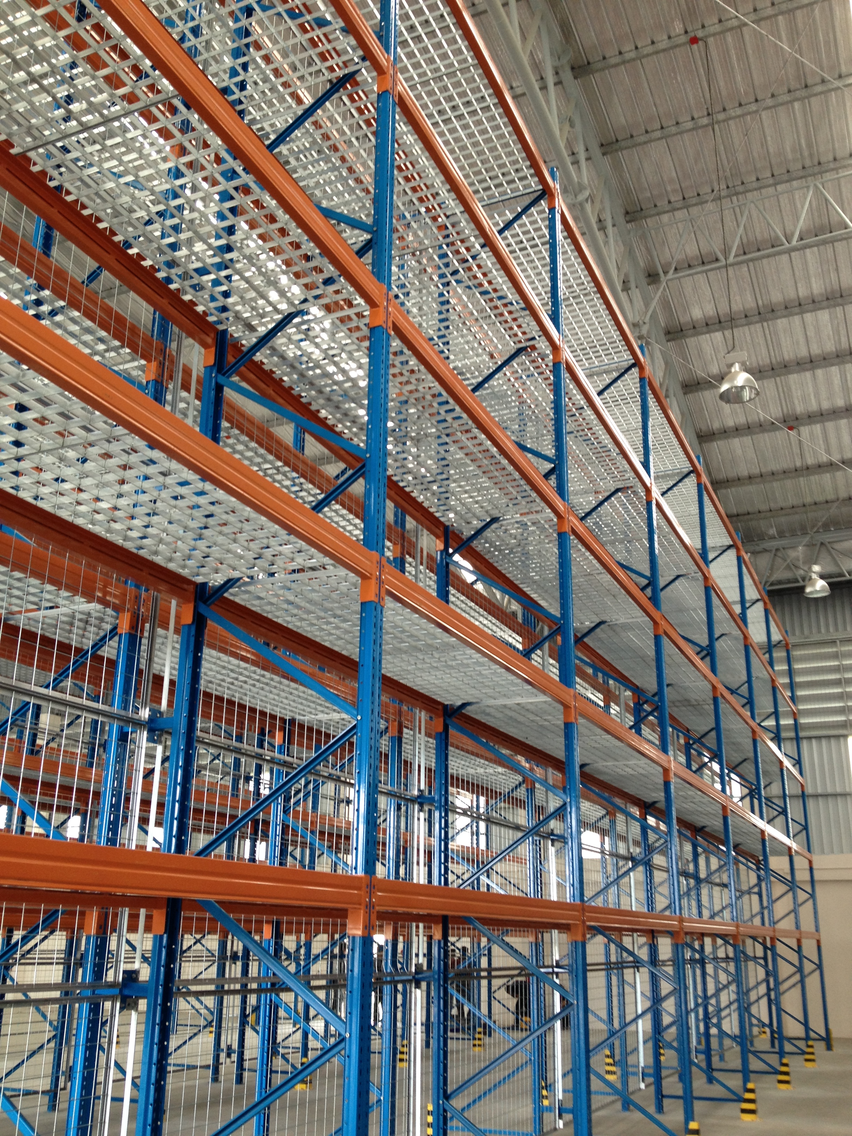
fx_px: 1149
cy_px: 568
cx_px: 426
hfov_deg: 40.7
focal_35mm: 35
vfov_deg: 52.6
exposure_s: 1/20
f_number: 2.4
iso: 64
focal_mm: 4.28
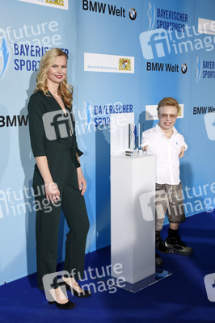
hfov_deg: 28.0
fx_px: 431
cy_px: 162
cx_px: 108
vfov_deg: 41.1
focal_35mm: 48
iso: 640
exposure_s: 1/125
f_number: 6.3
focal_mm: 48
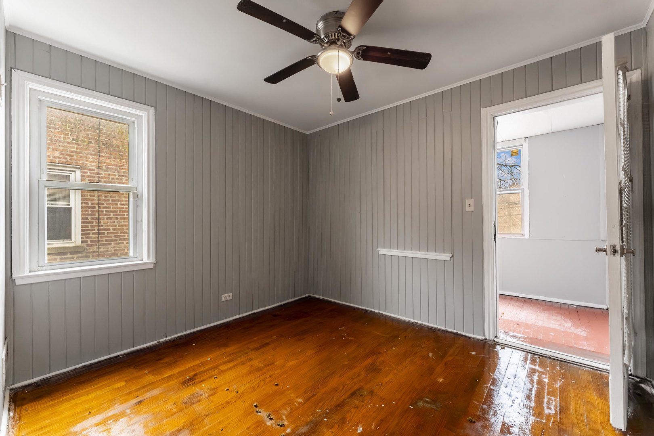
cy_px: 218
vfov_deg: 81.2
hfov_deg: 104.3
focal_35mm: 14
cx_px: 327
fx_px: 254
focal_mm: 14
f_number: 8
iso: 640
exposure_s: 1/60
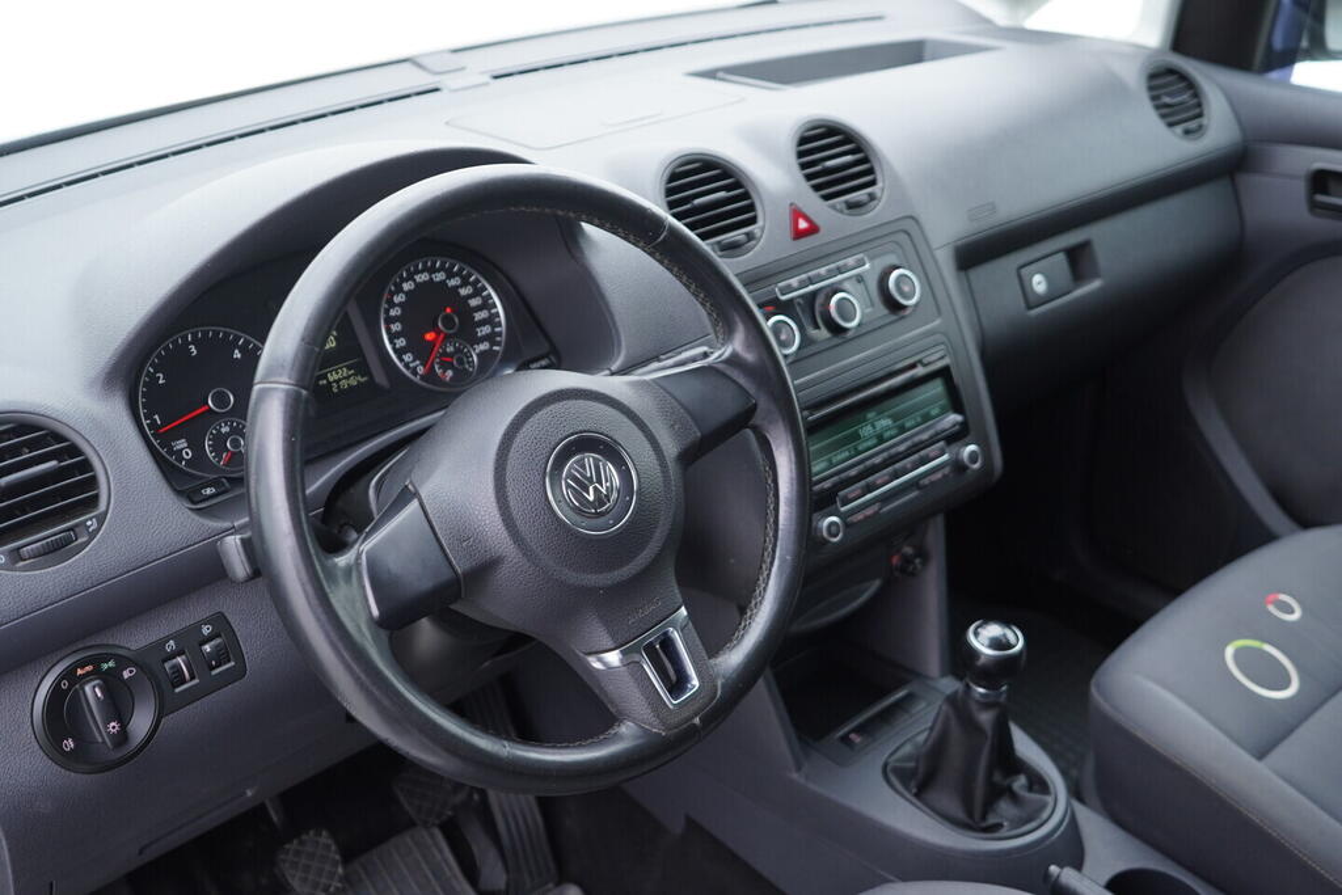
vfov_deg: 36.9
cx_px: 671
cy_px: 448
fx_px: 1342
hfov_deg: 53.1
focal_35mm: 36
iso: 250
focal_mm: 24
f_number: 2.8
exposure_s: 1/40
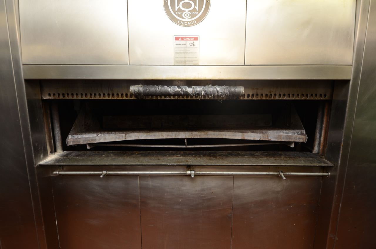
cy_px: 124
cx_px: 188
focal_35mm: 20
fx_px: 203
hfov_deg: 85.5
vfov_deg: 63.0
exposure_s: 1/60
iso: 640
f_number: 6.3
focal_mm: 13
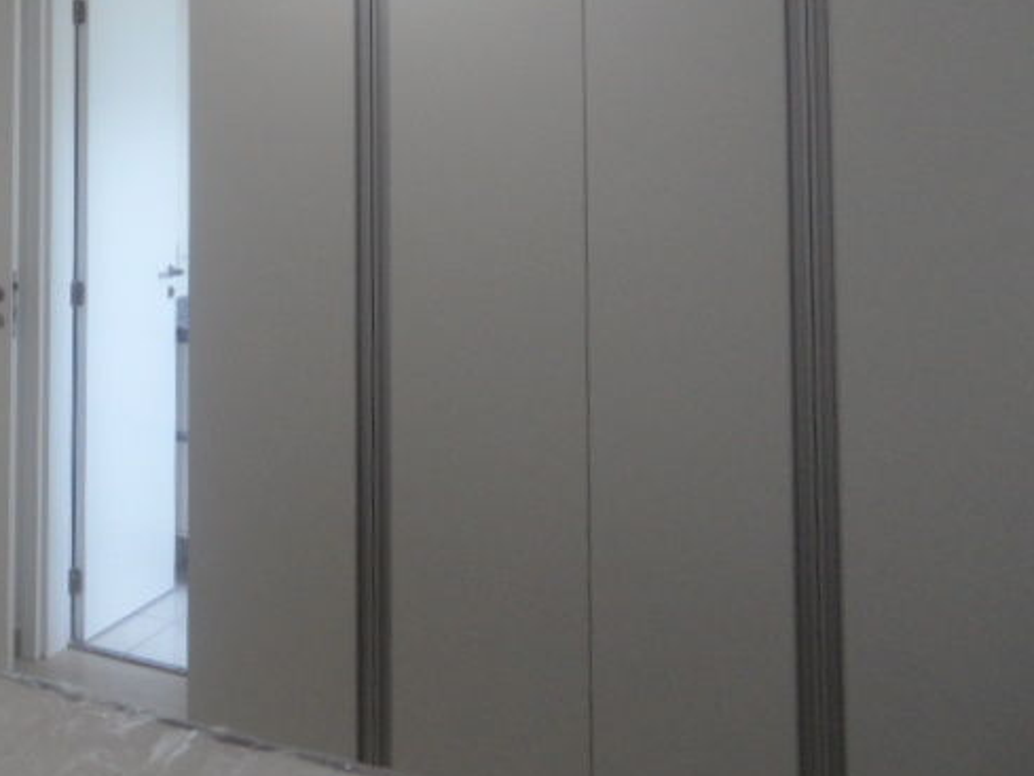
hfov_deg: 37.4
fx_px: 1315
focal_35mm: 44
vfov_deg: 31.2
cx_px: -47
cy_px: 59
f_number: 3.4
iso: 100
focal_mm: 3.6
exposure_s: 1/45
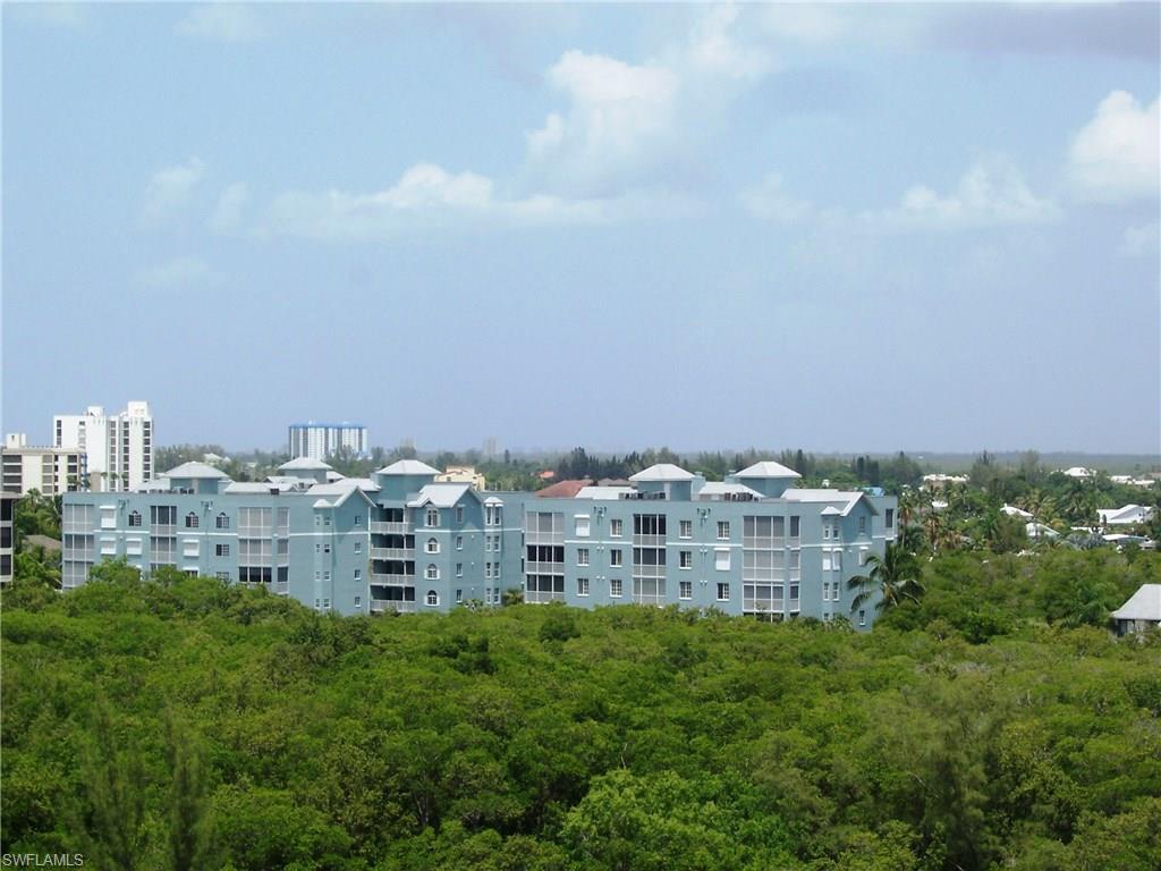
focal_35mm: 102
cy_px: 436
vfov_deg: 14.5
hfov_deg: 19.3
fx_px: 3421
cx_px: 580
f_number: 9.5
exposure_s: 1/180
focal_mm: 16.8
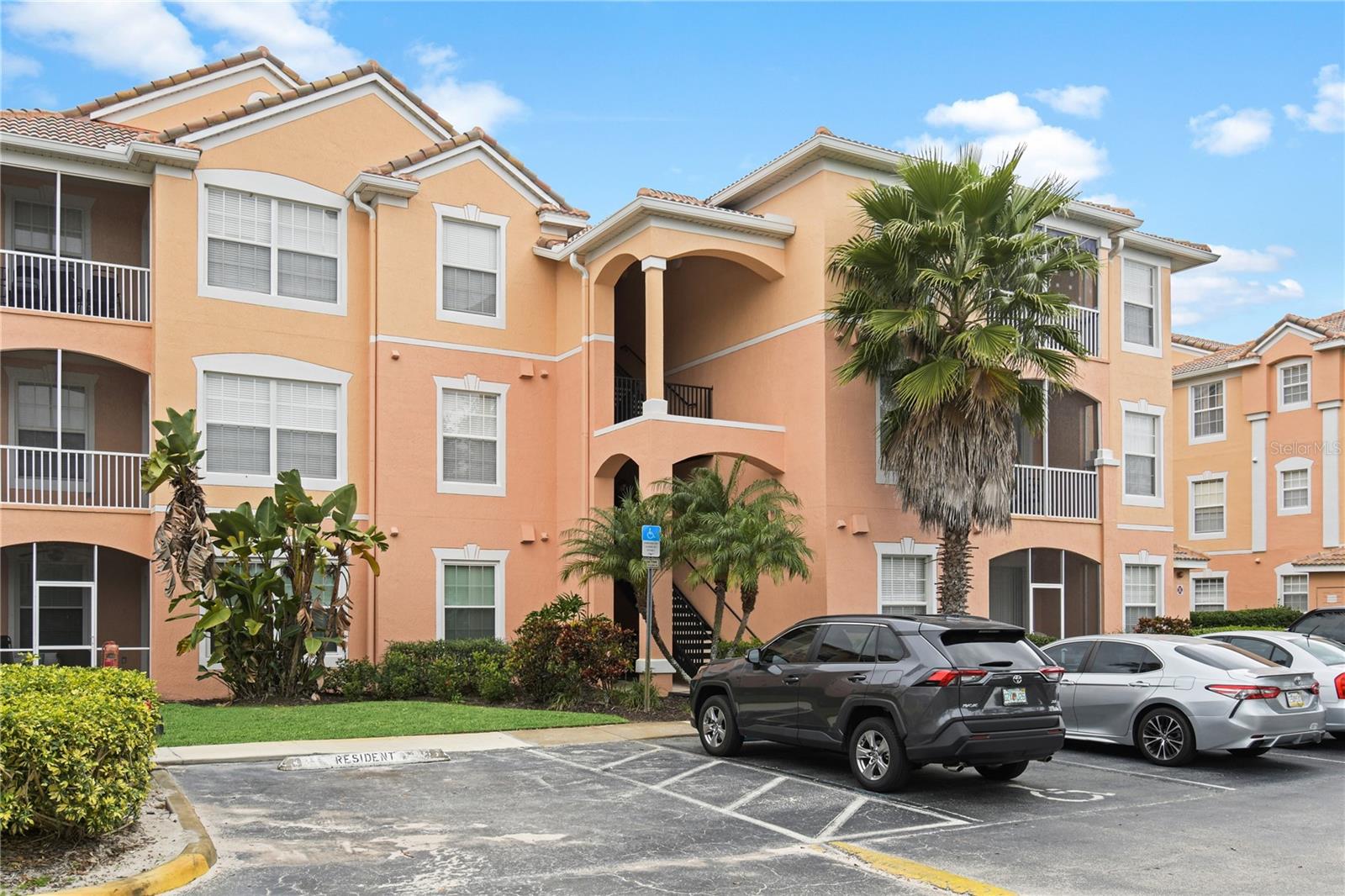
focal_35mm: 30
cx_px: 672
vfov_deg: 43.6
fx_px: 1121
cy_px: 448
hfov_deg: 61.9
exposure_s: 1/30
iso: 100
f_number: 9
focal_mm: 20
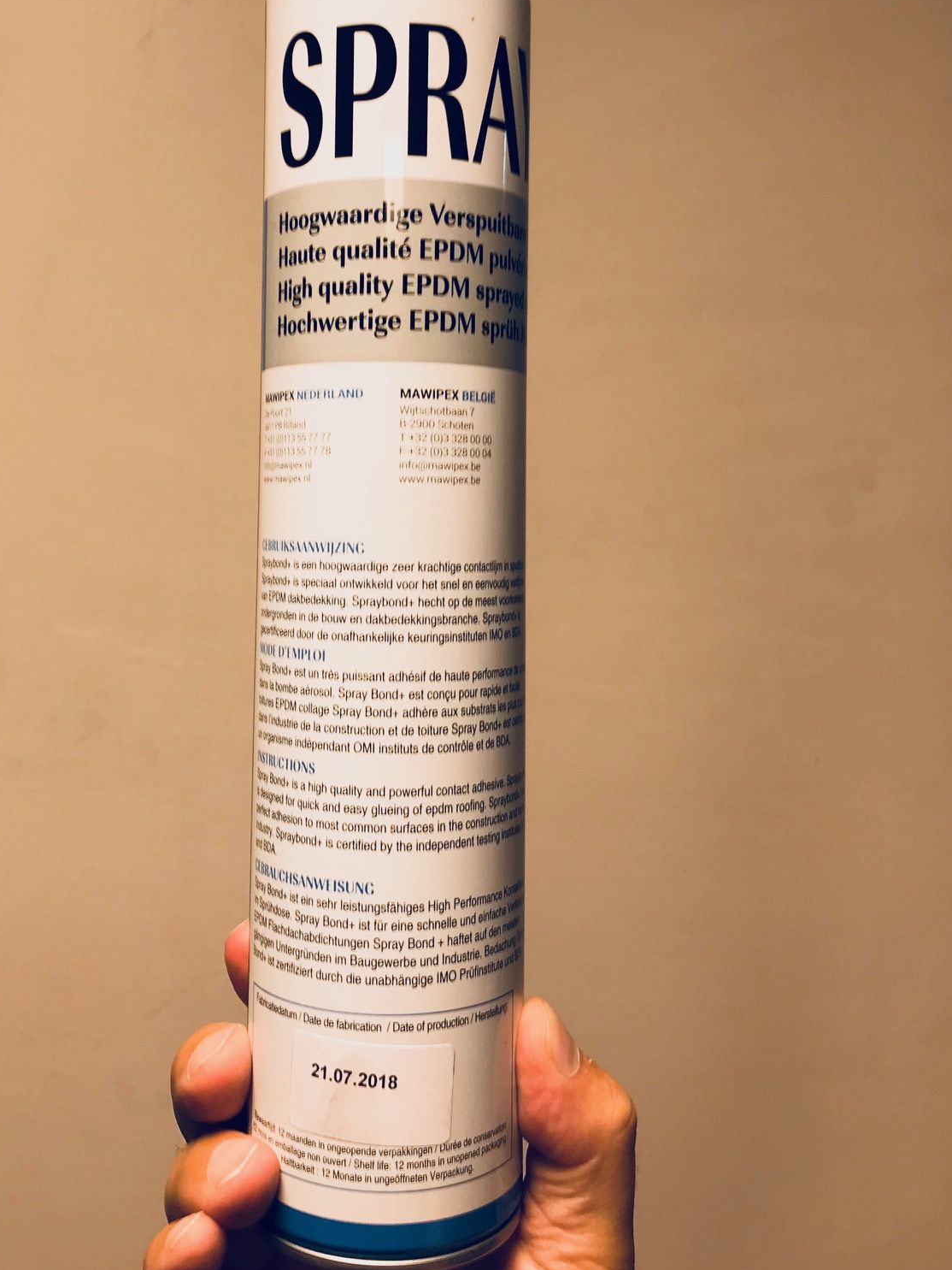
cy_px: 432
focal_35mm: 38
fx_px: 1393
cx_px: 375
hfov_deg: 37.6
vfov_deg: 48.2
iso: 20
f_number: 1.8
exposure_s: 1/50
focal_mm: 3.99
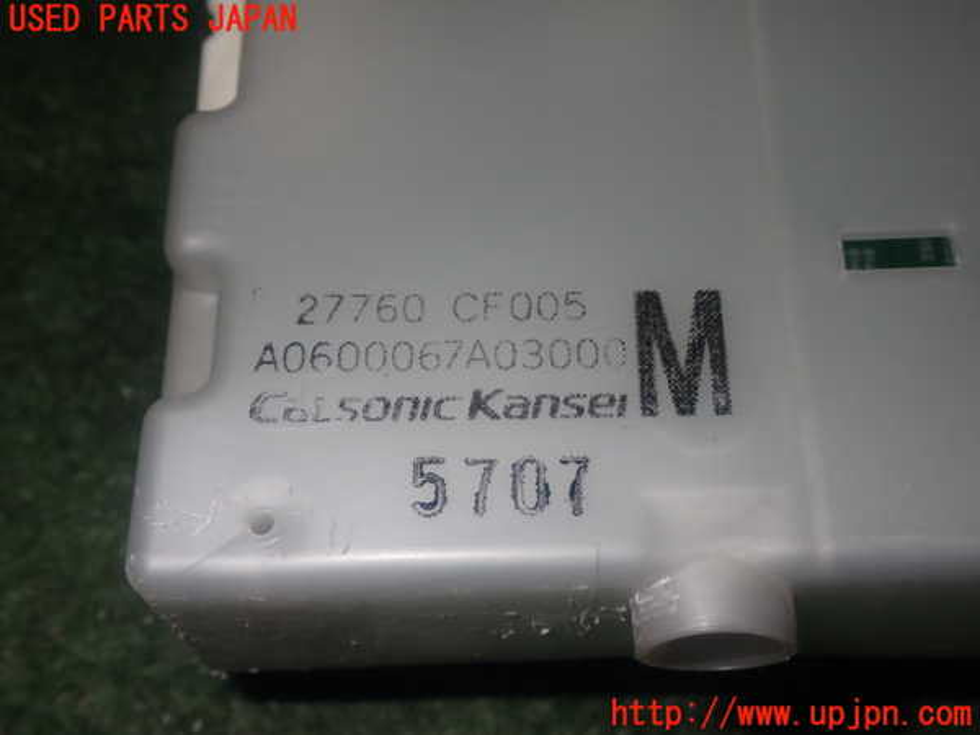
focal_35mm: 47
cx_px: 490
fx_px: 1331
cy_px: 368
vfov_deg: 30.9
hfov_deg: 40.4
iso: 200
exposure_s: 1/50
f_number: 9
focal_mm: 8.4
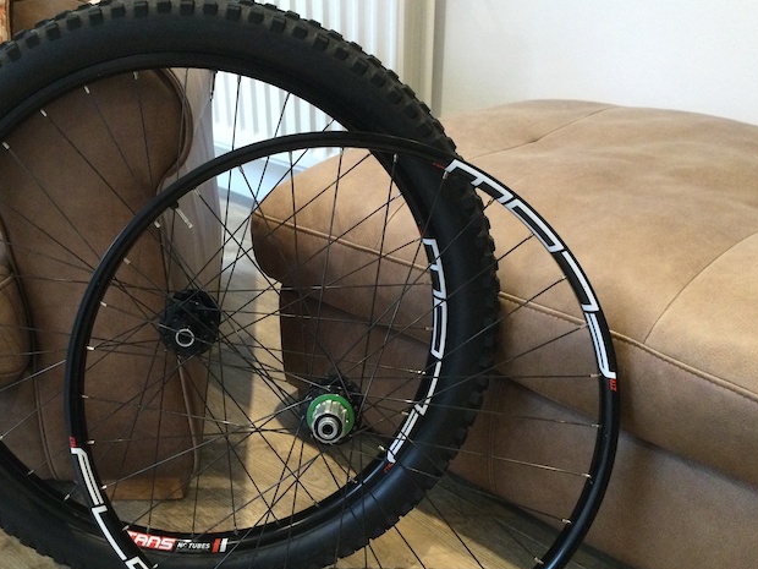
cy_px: 338
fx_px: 876
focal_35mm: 40
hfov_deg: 46.4
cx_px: 284
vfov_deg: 35.8
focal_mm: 3.3
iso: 200
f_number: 2.4
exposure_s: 1/25
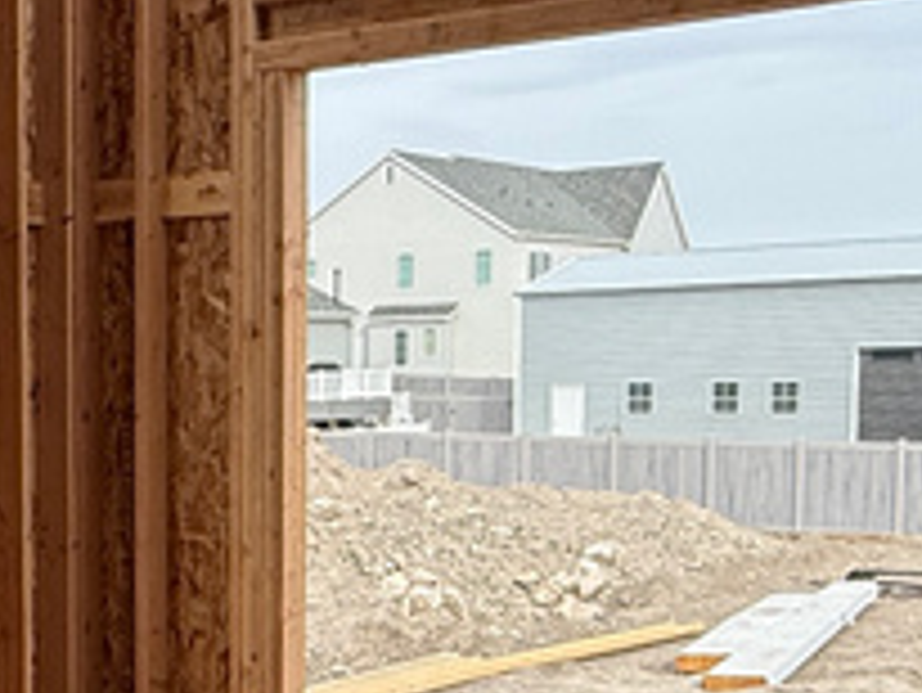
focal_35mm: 70
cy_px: 526
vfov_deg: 20.8
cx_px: -117
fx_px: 1866
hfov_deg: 25.5
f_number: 2.2
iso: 50
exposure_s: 1/502
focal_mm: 2.22
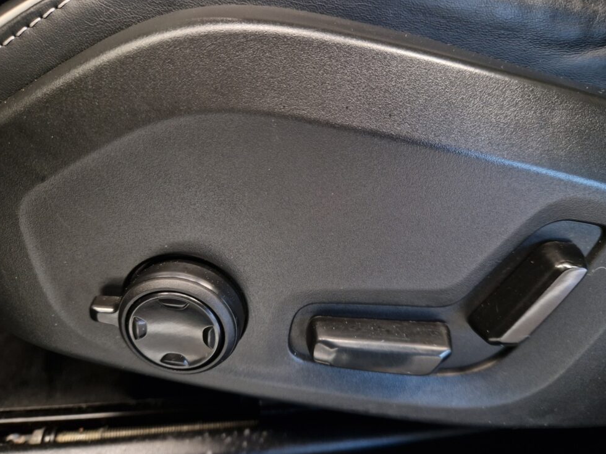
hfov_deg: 71.6
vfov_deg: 56.8
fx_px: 420
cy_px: 236
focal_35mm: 24
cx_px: 312
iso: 250
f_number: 1.8
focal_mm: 5.4
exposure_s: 1/56
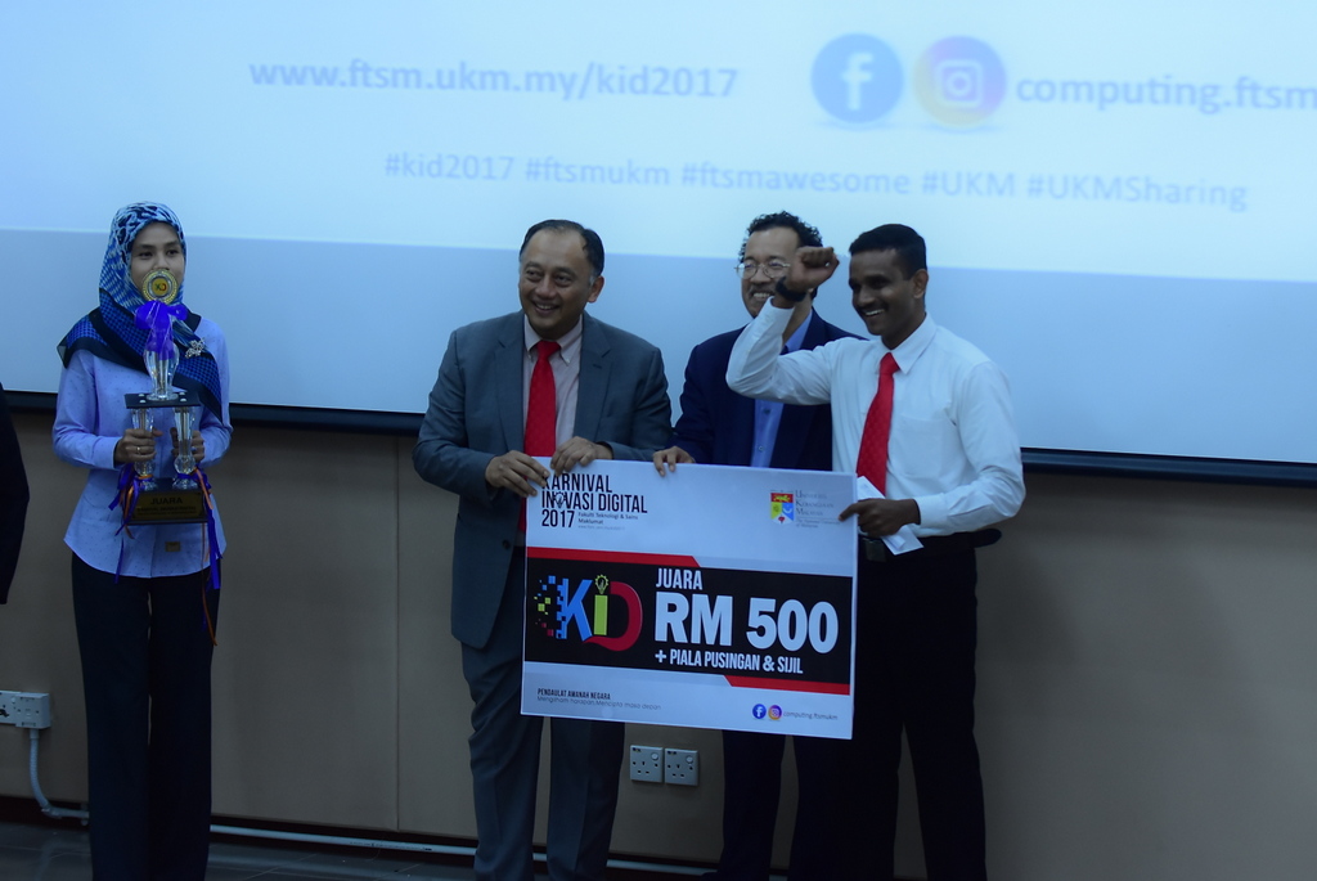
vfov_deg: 10.2
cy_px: 440
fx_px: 4944
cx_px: 658
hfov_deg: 15.2
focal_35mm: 135
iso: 2000
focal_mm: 90
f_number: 2.8
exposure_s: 1/160
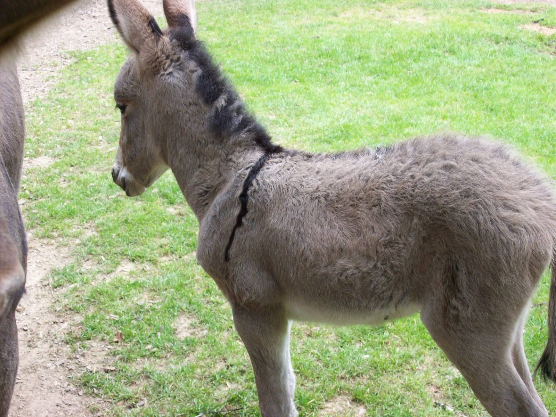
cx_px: 278
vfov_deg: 26.1
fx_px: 899
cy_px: 208
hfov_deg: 34.3
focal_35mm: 56
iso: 80
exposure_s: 1/84.5
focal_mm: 9.4
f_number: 3.4
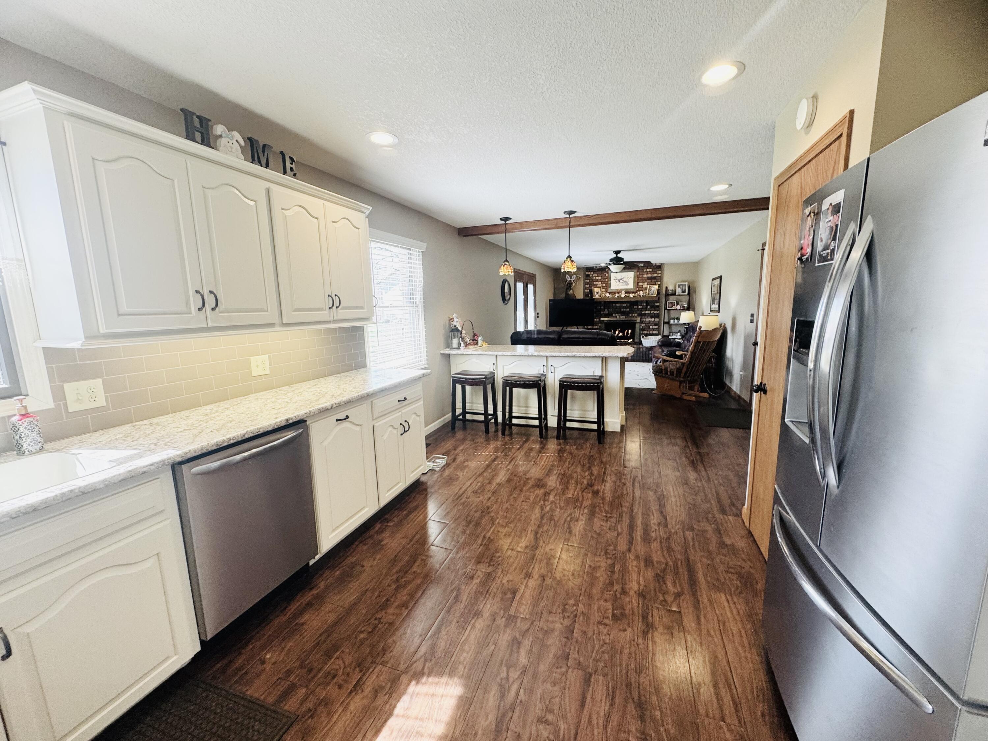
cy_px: 370
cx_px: 494
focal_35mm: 14
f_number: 2.2
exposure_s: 1/120
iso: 160
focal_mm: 2.22
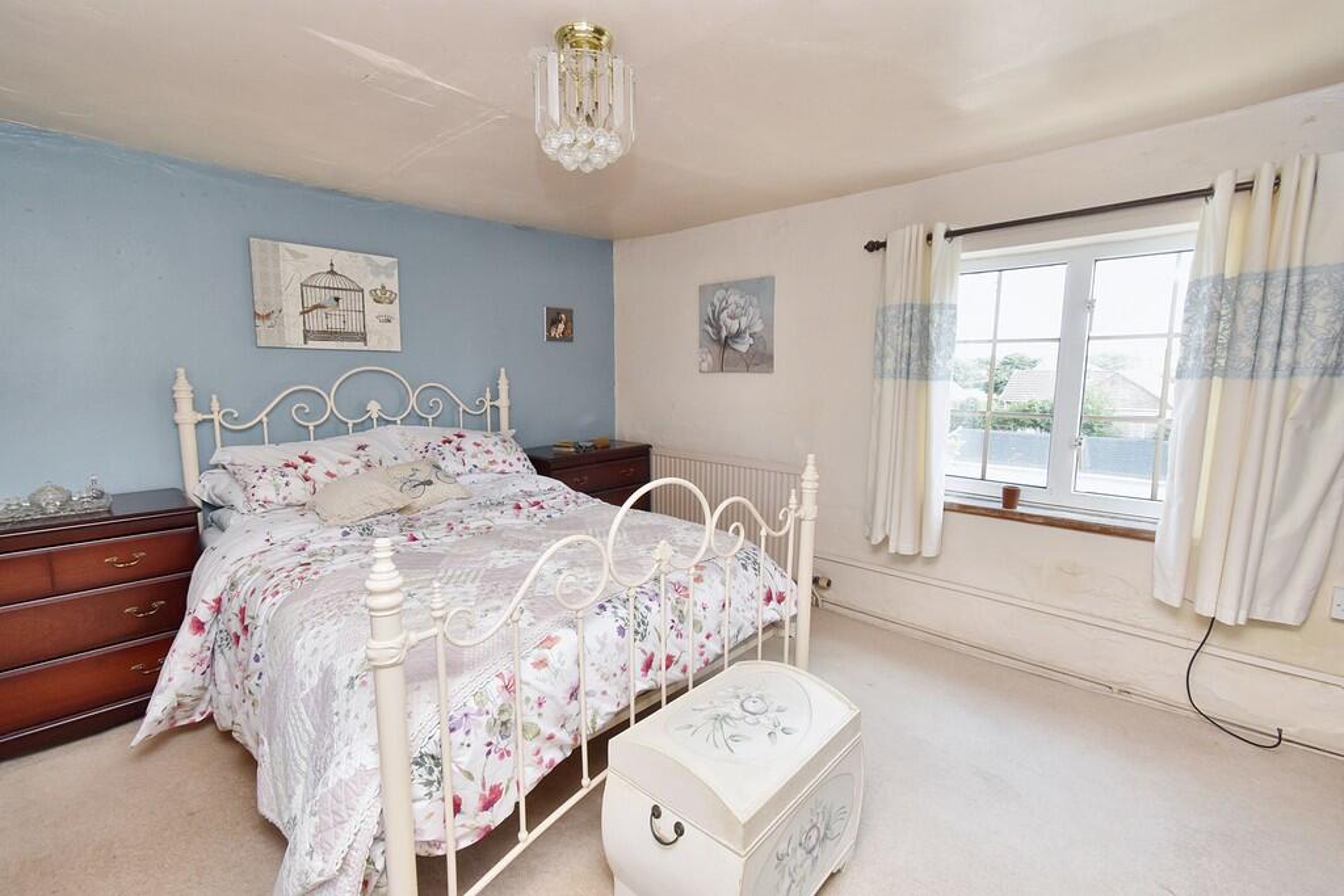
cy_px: 448
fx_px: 560
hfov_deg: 100.4
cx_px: 672
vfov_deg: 77.3
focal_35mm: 15
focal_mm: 10
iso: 800
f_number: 7.1
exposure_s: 1/60
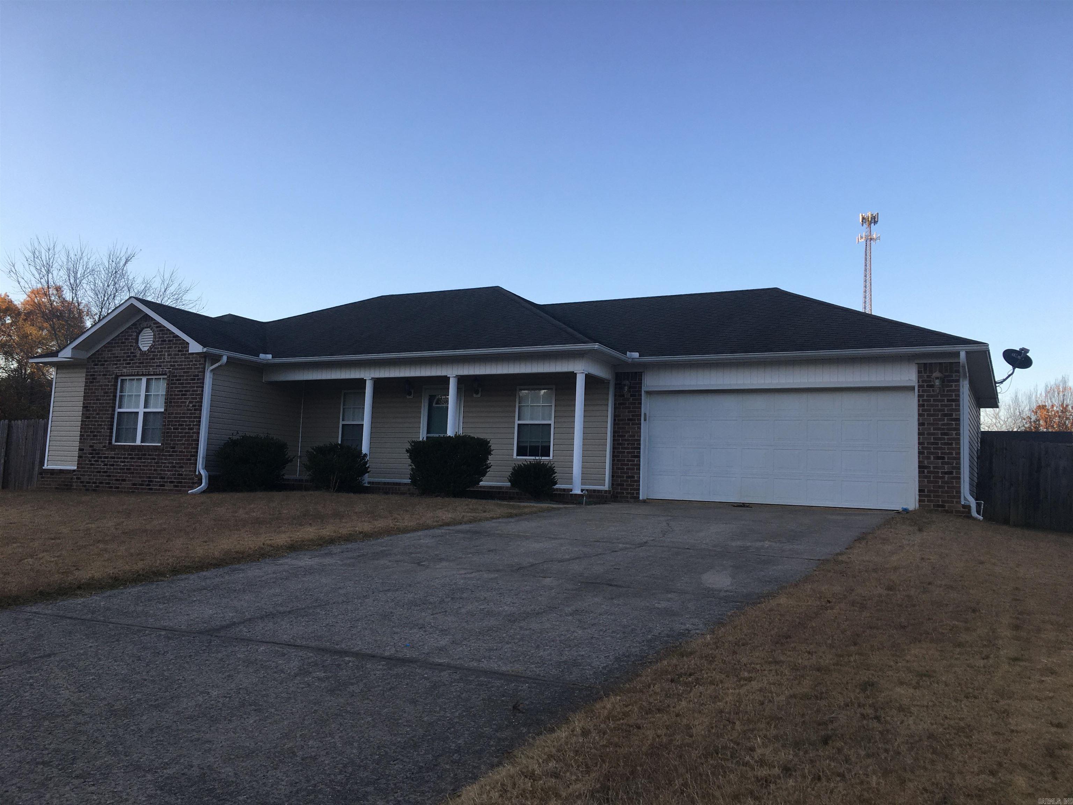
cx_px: 536
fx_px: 899
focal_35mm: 29
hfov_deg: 61.7
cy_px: 402
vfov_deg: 48.2
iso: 25
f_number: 2.2
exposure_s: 1/289
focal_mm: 4.15
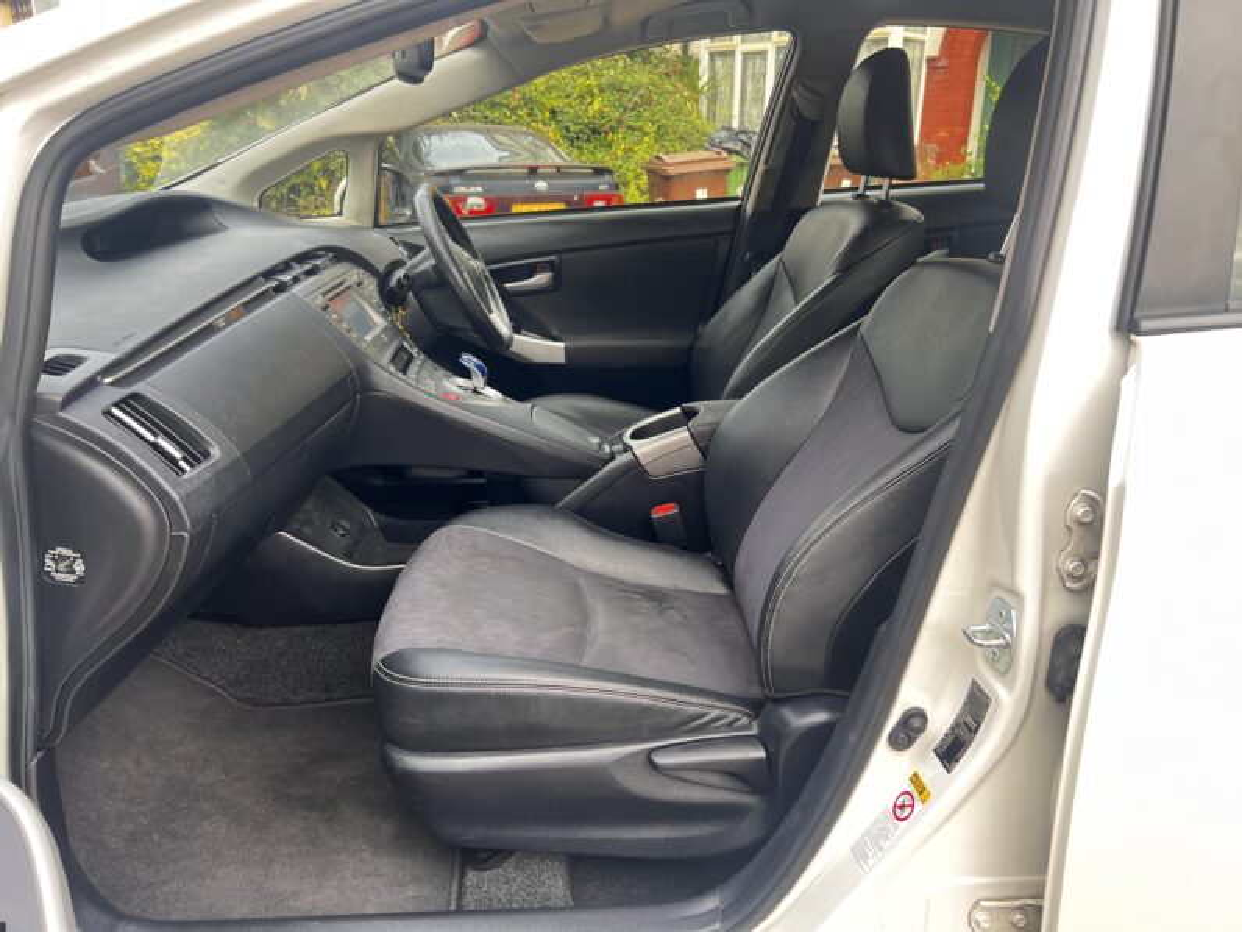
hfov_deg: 67.3
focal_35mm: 26
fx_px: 933
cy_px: 466
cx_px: 621
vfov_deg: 53.1
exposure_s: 1/171
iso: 64
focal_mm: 5.7
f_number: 1.5
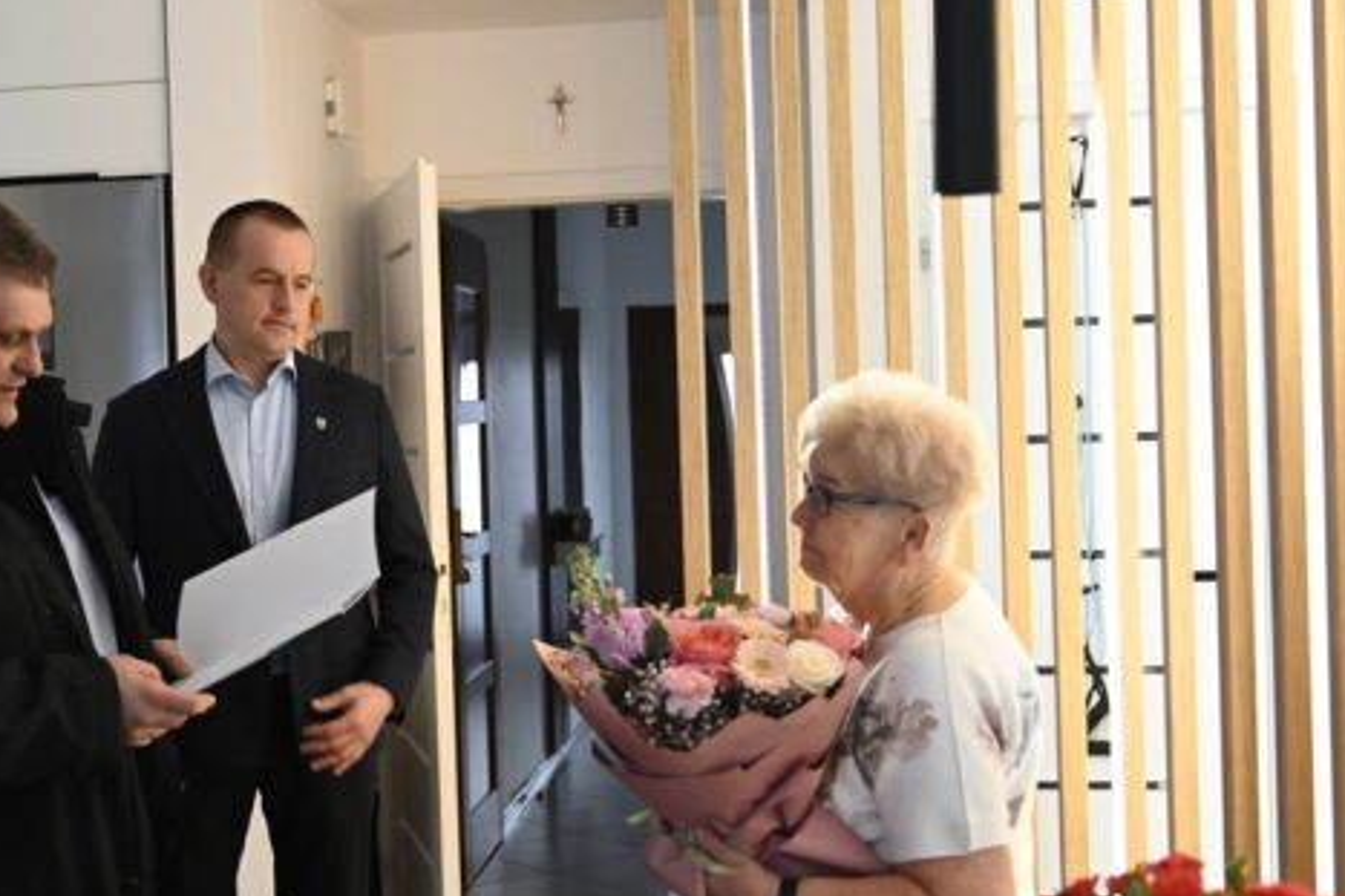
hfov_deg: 36.6
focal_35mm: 54
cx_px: 495
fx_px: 2017
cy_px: 472
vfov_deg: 25.0
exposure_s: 1/100
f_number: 2.8
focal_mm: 28
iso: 3200
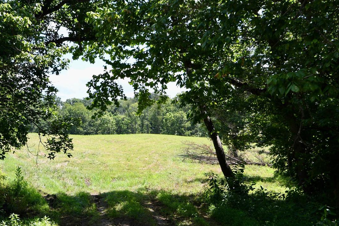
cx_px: 119
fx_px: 480
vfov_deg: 26.3
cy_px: 151
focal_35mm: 51
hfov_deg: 38.5
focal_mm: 19
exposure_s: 1/200
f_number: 7.1
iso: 100
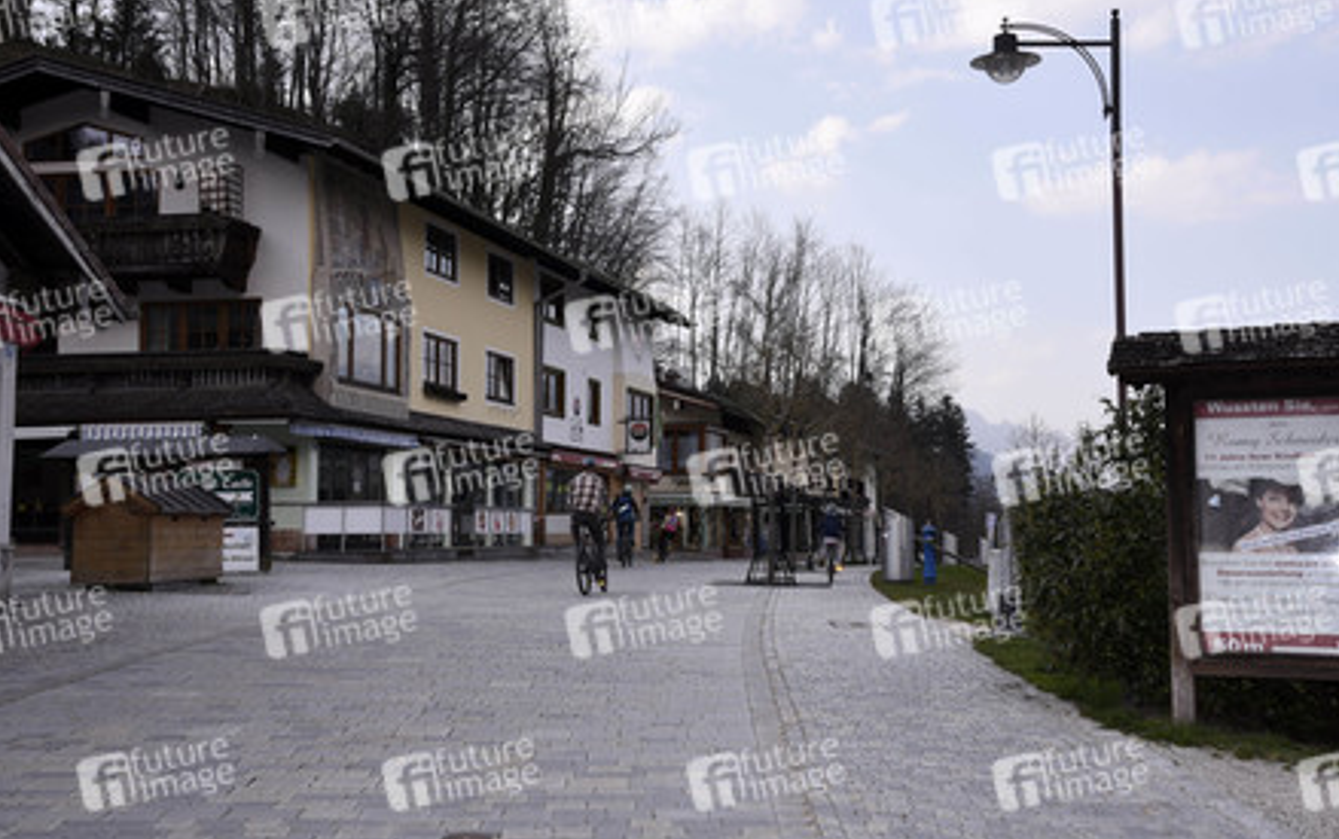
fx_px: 1680
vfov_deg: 28.0
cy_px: 394
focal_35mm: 46
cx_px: 685
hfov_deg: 43.5
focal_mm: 44
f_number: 11
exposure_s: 1/160
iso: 320
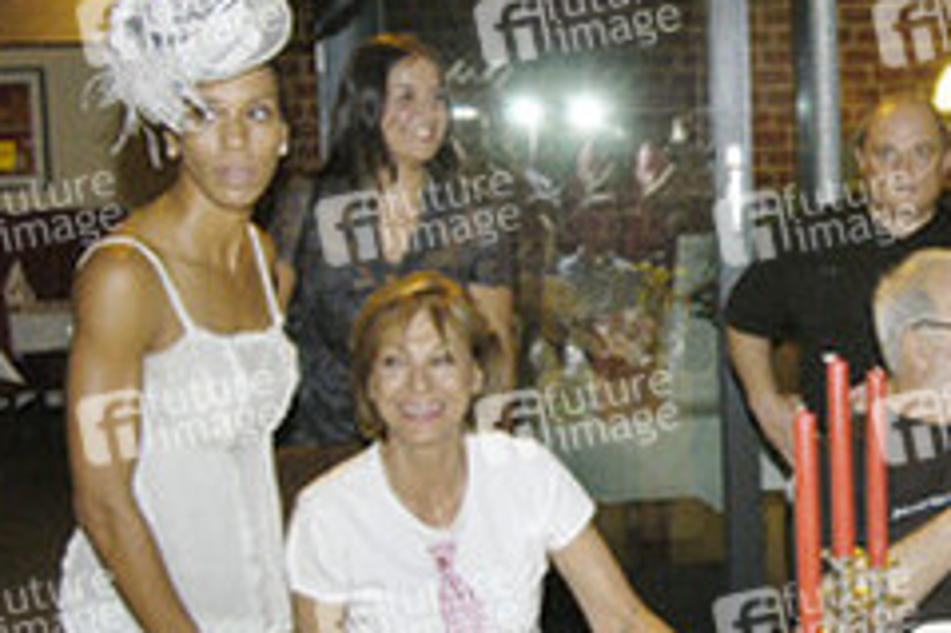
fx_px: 1795
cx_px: 869
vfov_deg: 20.0
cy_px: 318
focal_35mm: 68
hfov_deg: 28.4
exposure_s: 1/40
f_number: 5
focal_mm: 24
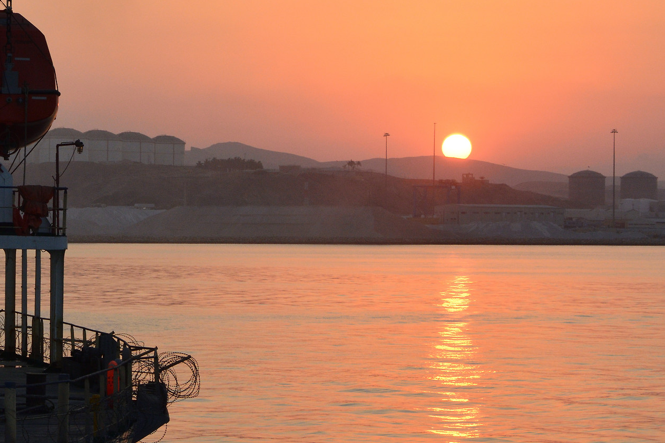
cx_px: 52
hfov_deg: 13.0
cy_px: 239
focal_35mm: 157
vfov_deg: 8.7
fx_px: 2899
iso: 800
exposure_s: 1/160
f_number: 14
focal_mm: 55
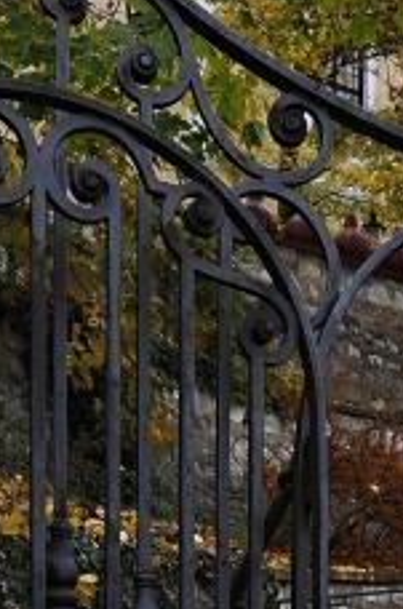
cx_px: 406
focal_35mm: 81
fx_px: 1366
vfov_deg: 21.9
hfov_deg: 16.4
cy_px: 847
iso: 200
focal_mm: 12
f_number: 5
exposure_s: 1/80
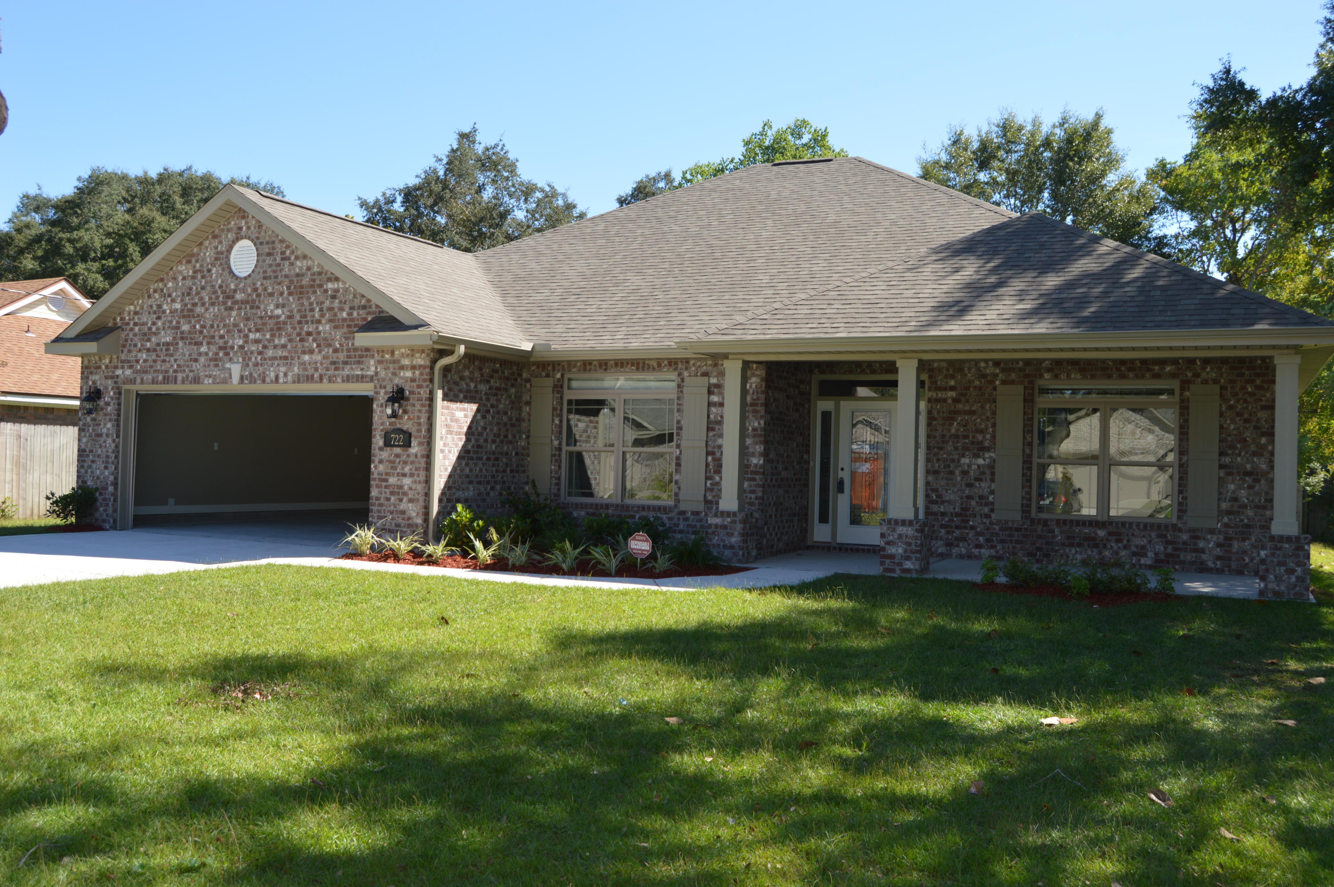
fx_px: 1111
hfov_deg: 62.0
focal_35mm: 30
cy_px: 444
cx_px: 667
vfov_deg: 43.5
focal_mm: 20
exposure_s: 1/200
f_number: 5.6
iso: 100
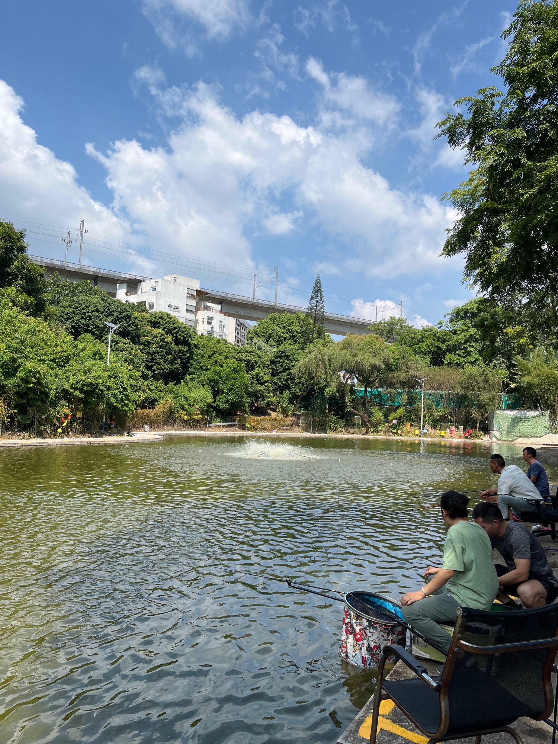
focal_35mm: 26
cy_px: 372
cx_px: 279
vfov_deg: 67.3
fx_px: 559
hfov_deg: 53.1
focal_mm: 5.1
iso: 50
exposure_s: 1/3745
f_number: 1.6
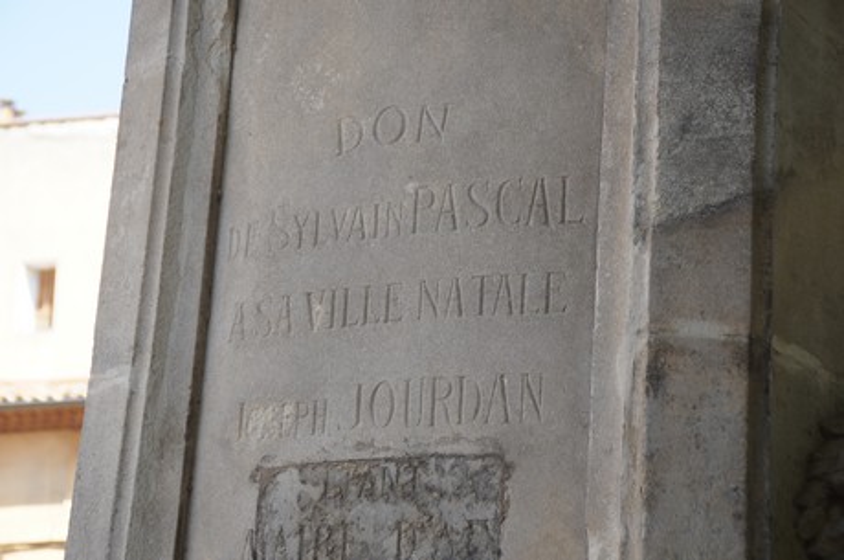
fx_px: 2633
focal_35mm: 112
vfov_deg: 12.1
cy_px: 280
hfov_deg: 18.2
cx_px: 422
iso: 100
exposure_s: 1/125
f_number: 5.6
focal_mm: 75
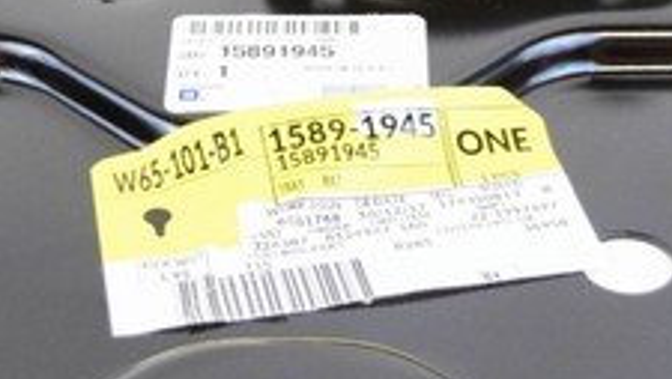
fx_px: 2470
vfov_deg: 8.8
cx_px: 332
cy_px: 97
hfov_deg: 15.5
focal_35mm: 138
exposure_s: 1/60
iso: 1400
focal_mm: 31
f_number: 4.2
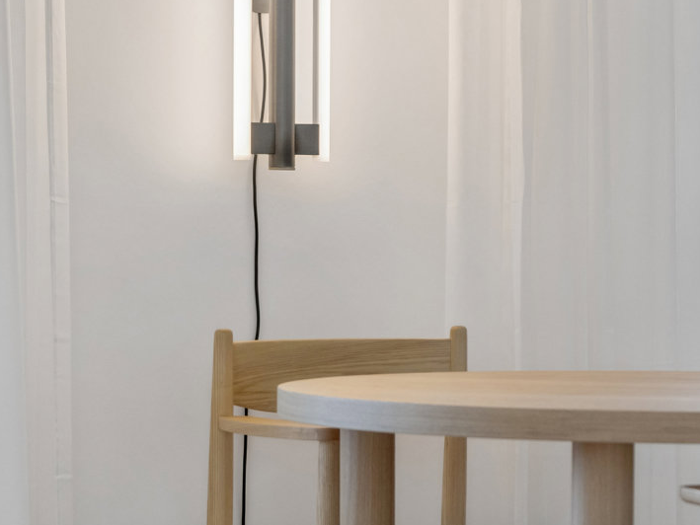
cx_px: 503
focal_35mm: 158
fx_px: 3196
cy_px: 179
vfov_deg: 9.4
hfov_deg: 12.5
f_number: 4
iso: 250
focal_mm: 70
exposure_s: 1/320
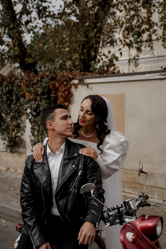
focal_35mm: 42
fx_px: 290
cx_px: 83
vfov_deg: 46.4
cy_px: 124
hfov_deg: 31.9
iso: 100
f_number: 2.8
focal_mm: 42
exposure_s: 1/2500
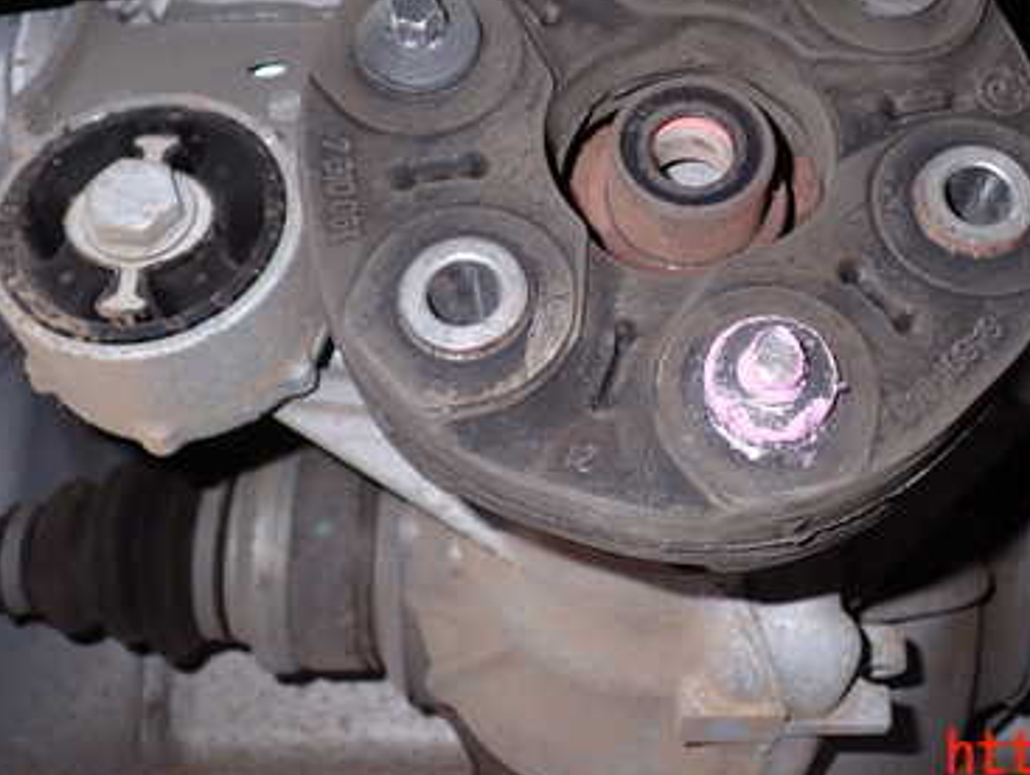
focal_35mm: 49
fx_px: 1459
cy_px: 160
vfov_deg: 29.1
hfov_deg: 38.1
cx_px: 738
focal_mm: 5.4
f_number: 2.3
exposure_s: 1/30
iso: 200
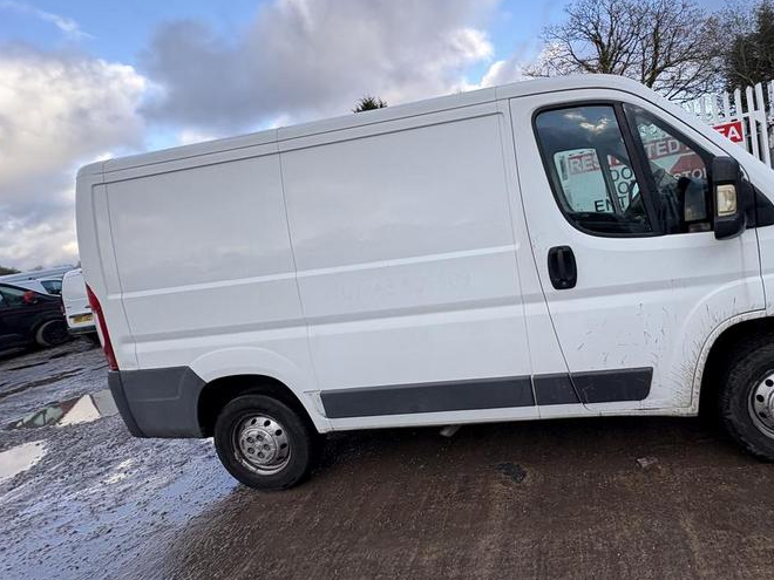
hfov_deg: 82.0
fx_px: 425
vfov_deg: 68.5
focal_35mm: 19
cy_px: 258
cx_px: 512
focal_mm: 2.22
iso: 40
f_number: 2.2
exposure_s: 1/383
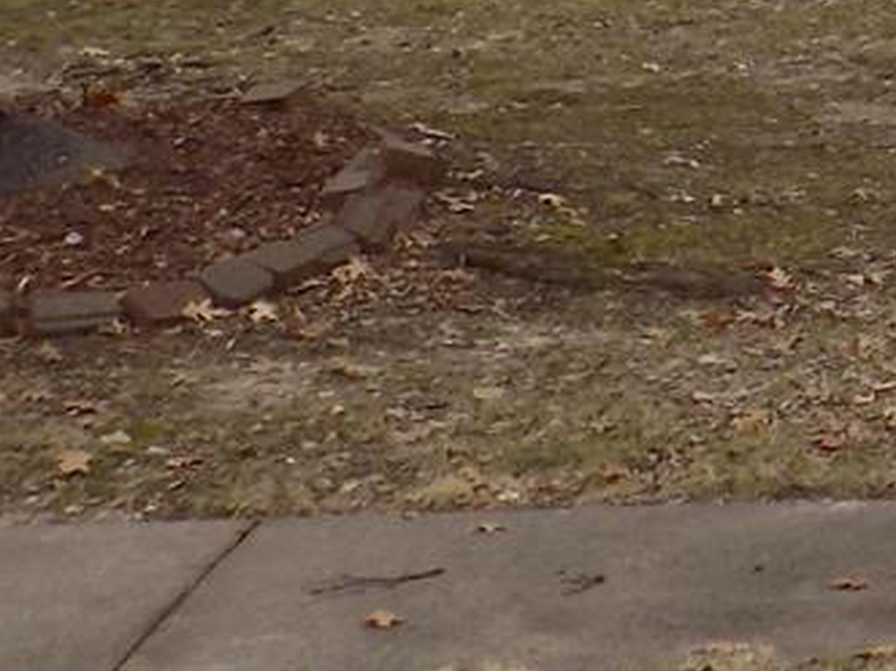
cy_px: -663
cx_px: 2033
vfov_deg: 9.6
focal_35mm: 145
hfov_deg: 11.6
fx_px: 3752
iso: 80
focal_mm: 5.3
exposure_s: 1/100
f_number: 3.3
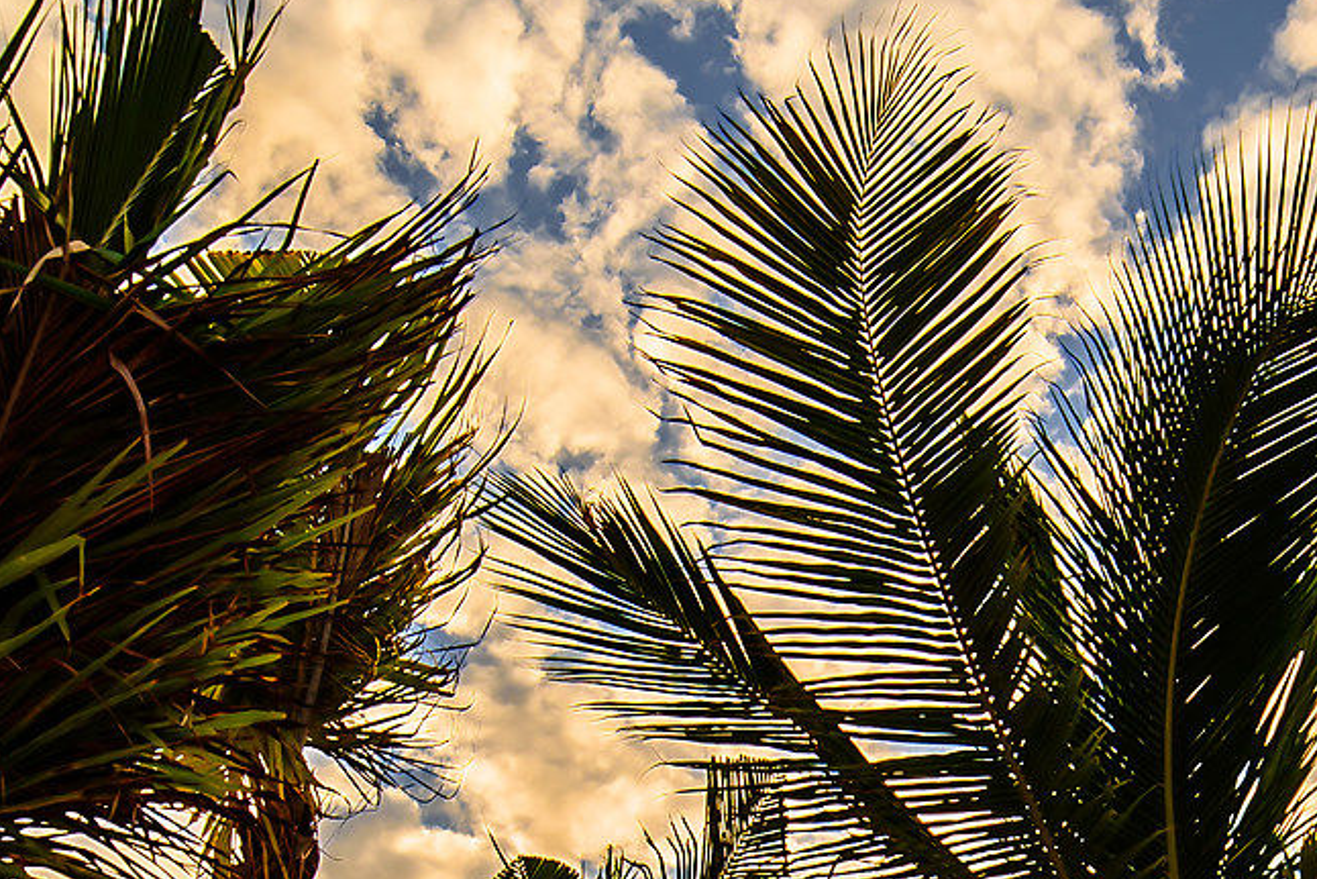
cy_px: 1132
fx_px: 1903
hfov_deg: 36.8
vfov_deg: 23.2
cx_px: 1056
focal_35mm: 52
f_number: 5
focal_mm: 14
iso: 100
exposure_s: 1/500
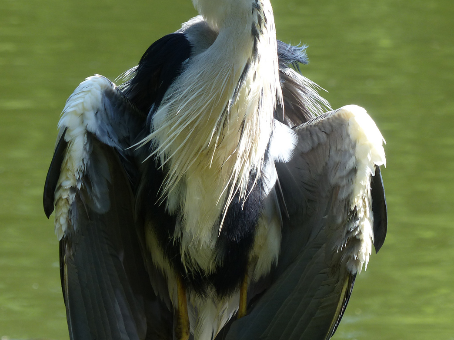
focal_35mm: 505
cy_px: 109
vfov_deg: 2.9
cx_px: 227
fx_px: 6623
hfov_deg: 3.9
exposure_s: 1/250
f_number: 4
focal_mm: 65.8
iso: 100
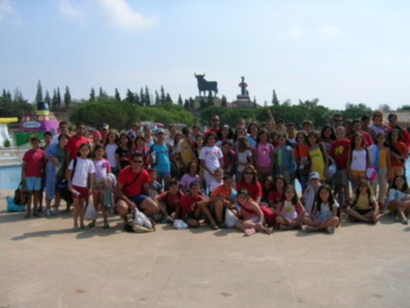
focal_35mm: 37
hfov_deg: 50.1
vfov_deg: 38.7
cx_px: 205
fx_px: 438
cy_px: 154
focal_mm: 5.7
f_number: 4.9
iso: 50
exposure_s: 1/678
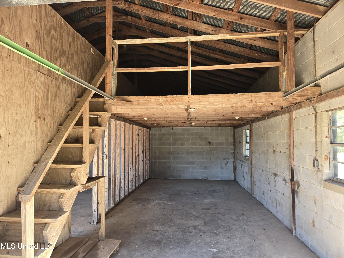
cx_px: 172
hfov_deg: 73.9
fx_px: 229
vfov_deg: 58.9
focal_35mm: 23
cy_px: 129
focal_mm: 5.4
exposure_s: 1/120
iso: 50
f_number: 1.8
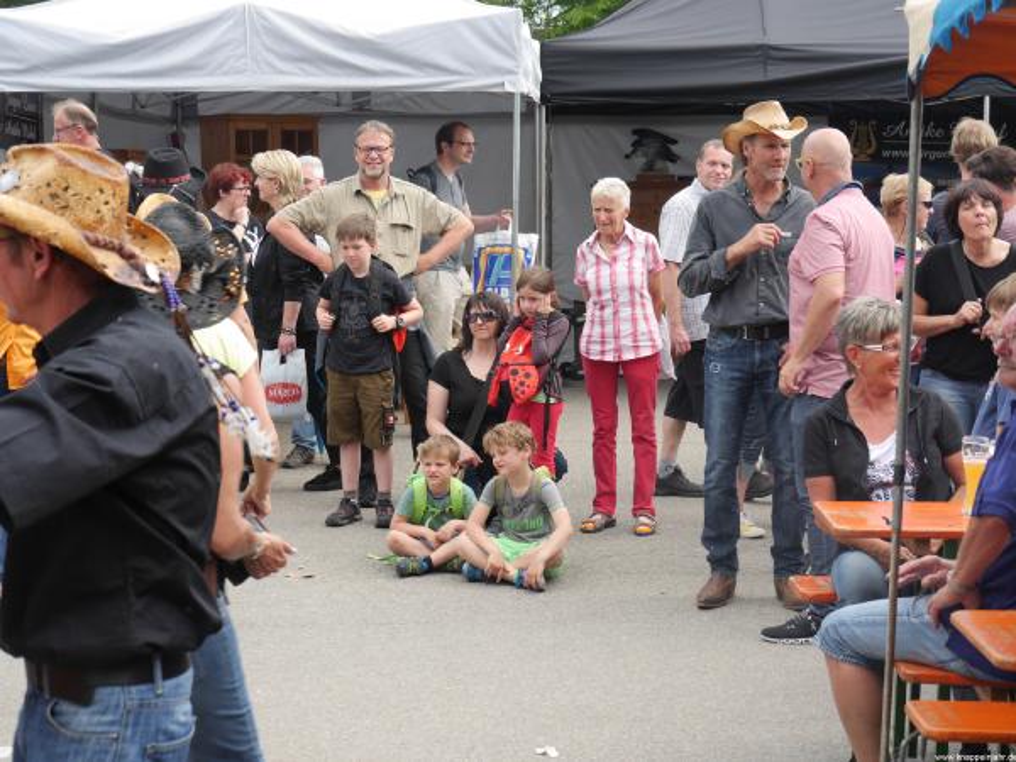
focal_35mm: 82
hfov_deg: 23.8
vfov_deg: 18.0
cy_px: 381
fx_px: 2407
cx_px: 508
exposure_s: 1/200
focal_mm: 41
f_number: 6.3
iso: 200
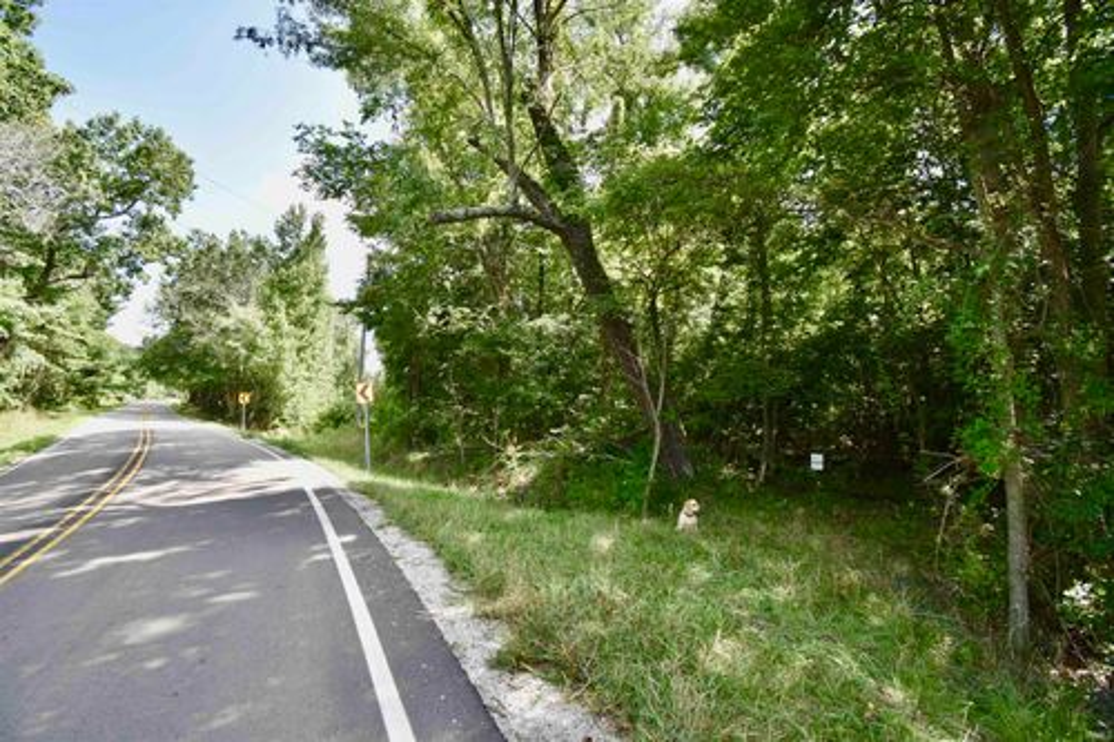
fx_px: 464
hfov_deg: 100.4
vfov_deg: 77.3
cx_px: 557
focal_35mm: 15
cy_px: 371
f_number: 5.6
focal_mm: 10
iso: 125
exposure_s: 1/125
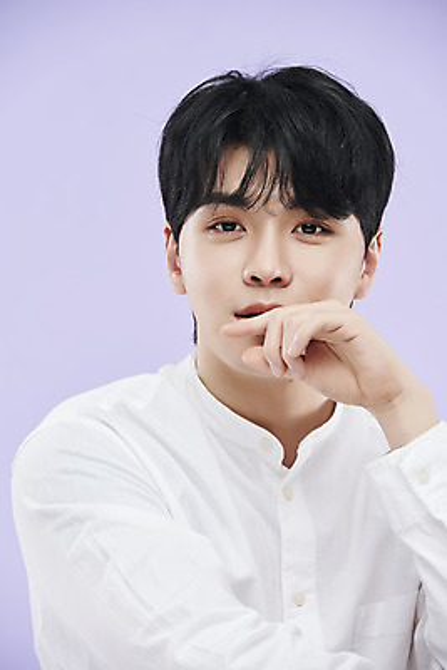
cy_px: 335
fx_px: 3535
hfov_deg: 7.2
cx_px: 224
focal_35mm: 190
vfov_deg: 10.8
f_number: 8
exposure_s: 1/125
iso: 31
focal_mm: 190
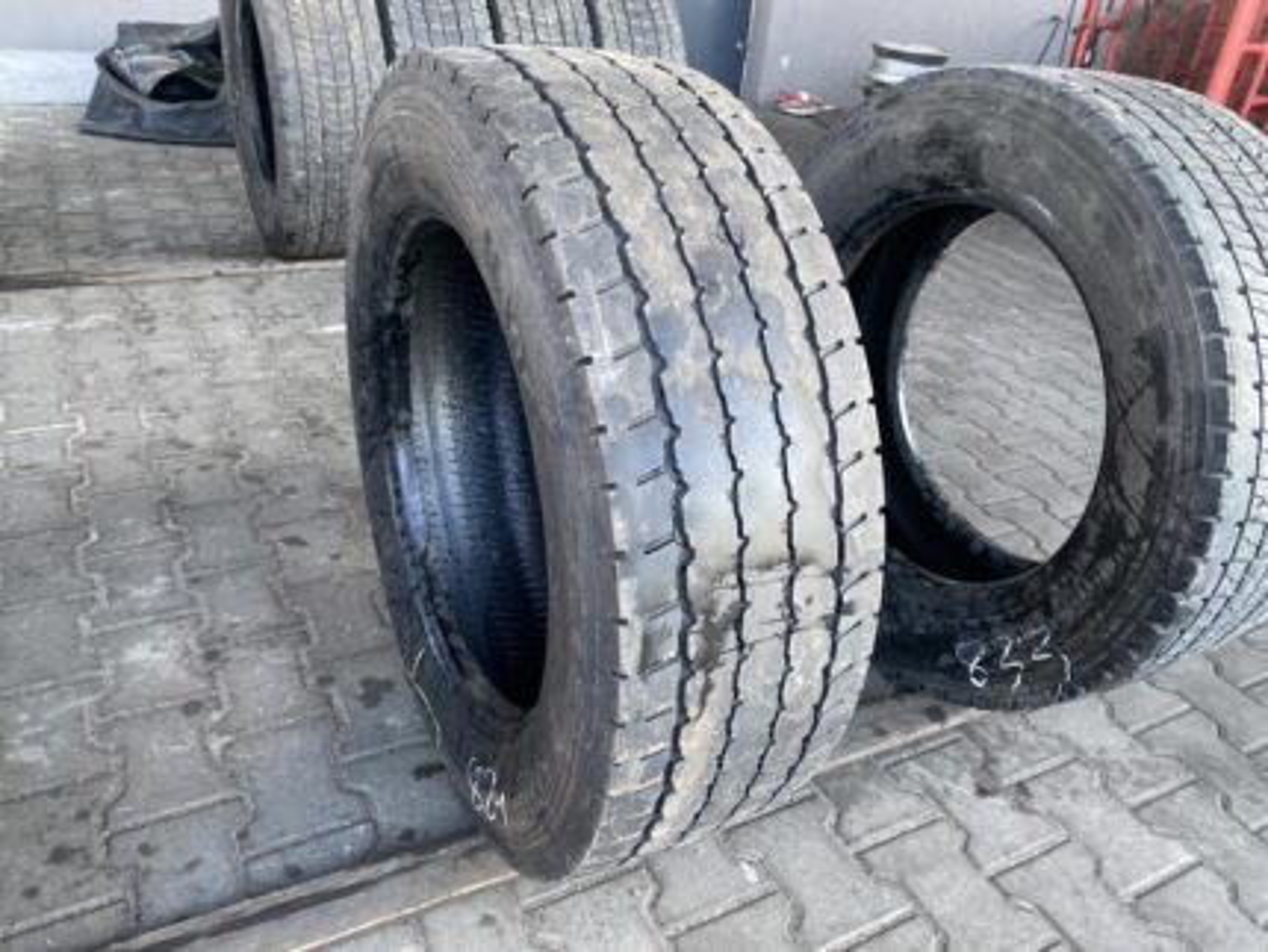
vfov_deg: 53.1
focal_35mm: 26
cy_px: 476
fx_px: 953
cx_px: 634
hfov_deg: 67.3
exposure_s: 1/100
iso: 125
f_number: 1.8
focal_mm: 4.25
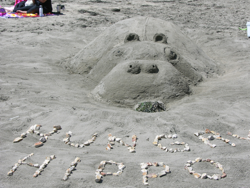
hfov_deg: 26.7
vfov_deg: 20.2
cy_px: 100
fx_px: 527
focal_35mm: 73
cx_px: 134
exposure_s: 1/125
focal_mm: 16.8
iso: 50
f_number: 7.3
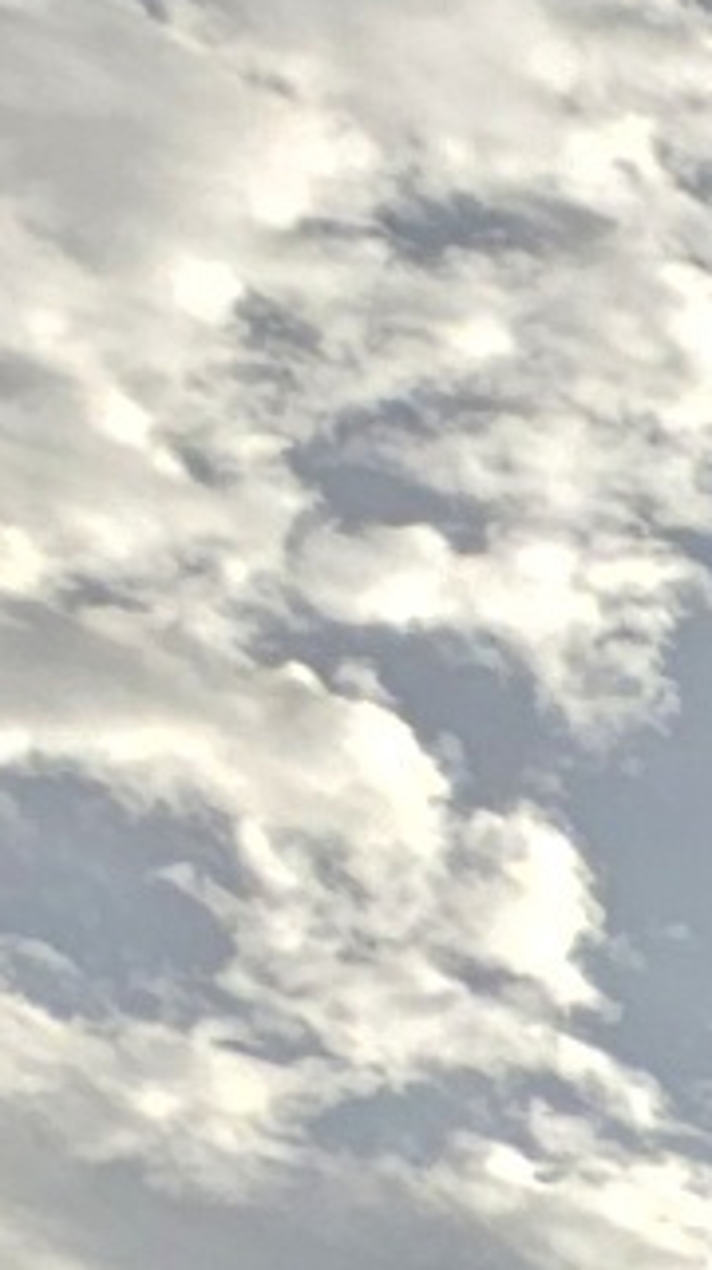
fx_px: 3566
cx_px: 4098
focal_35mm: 106
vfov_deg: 13.6
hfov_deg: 5.5
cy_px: 3161
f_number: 2.2
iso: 50
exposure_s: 1/1667
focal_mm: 2.2
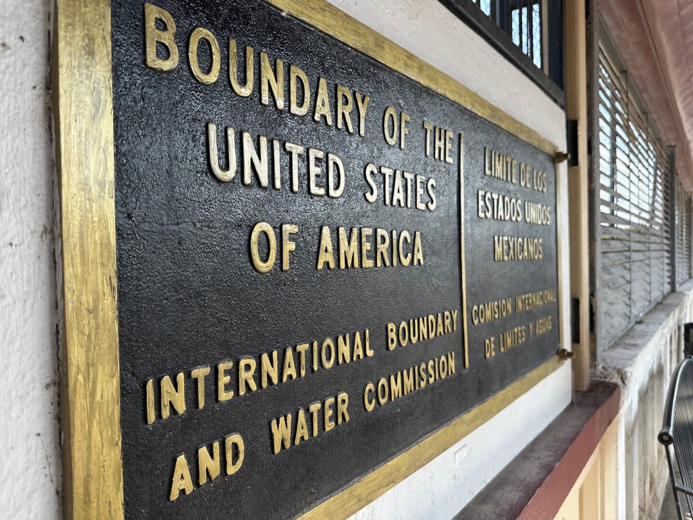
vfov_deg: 56.8
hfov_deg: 71.6
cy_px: 260
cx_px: 346
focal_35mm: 24
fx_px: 480
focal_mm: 6.86
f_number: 1.78
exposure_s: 1/918
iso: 80
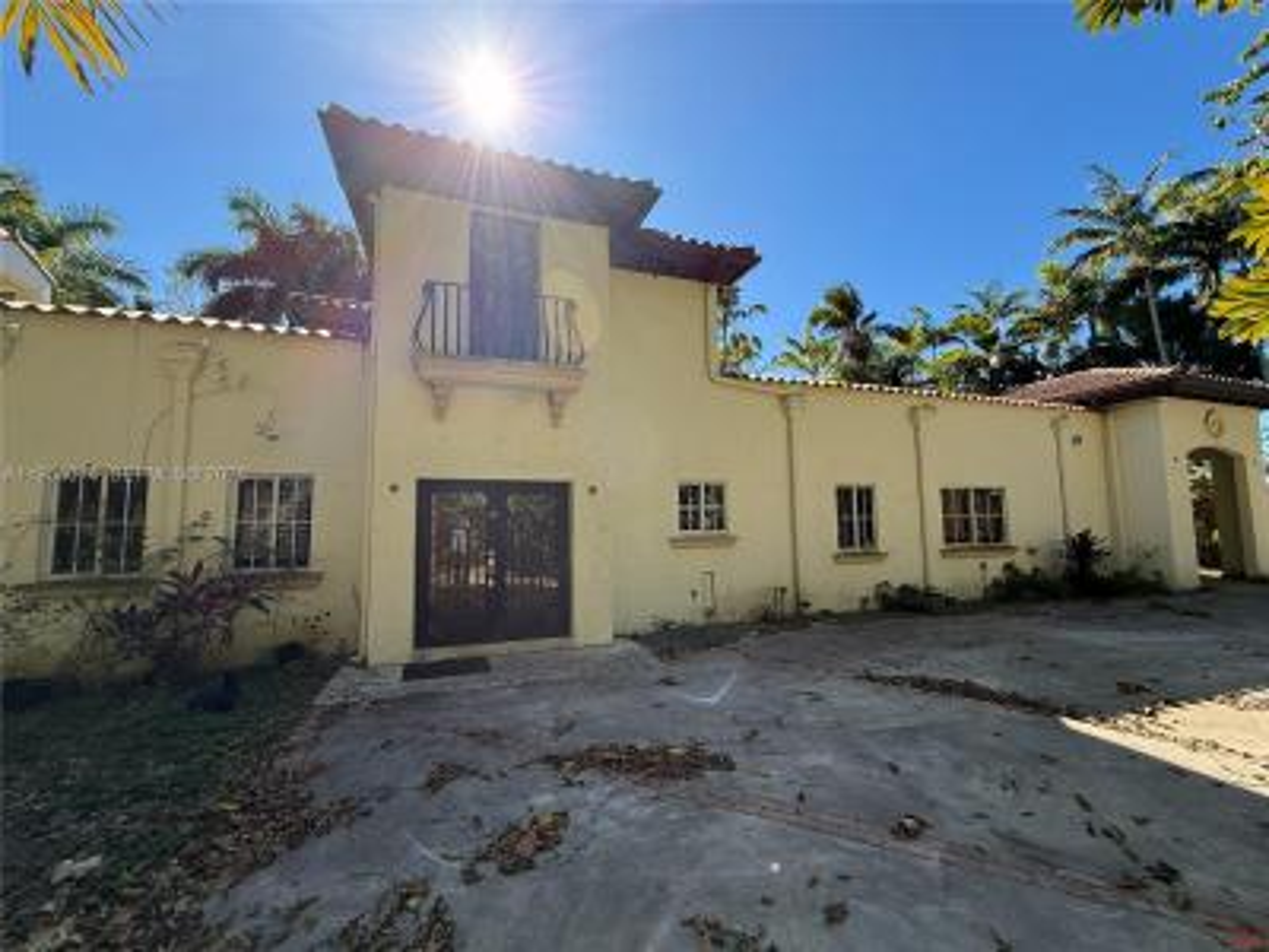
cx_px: 634
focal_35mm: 14
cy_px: 476
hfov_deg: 102.1
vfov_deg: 85.7
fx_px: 513
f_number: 2.2
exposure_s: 1/770
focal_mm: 2.22
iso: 64
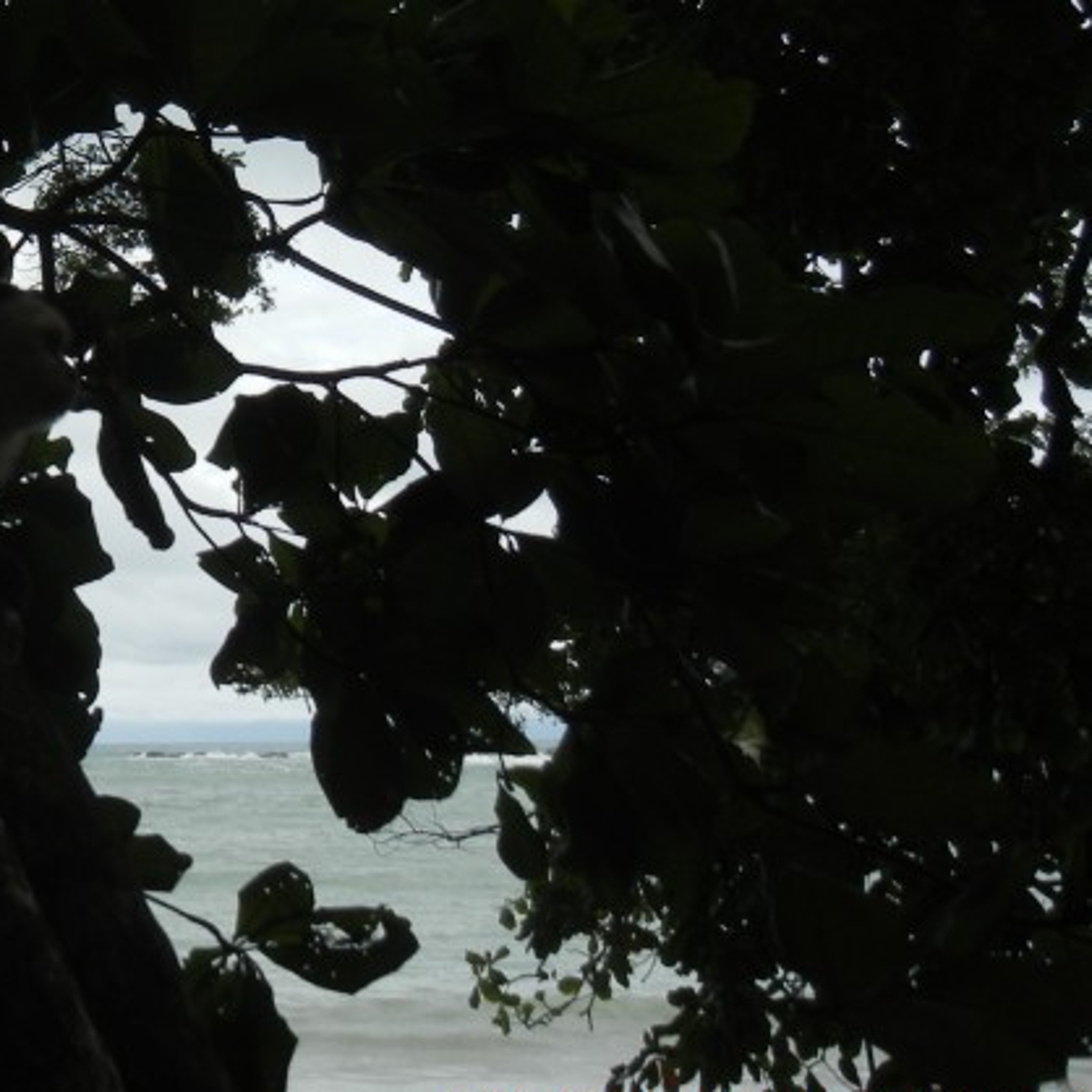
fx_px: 2320
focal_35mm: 65
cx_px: -76
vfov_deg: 26.3
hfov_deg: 24.8
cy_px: 334
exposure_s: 1/472
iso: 160
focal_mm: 5.4
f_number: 7
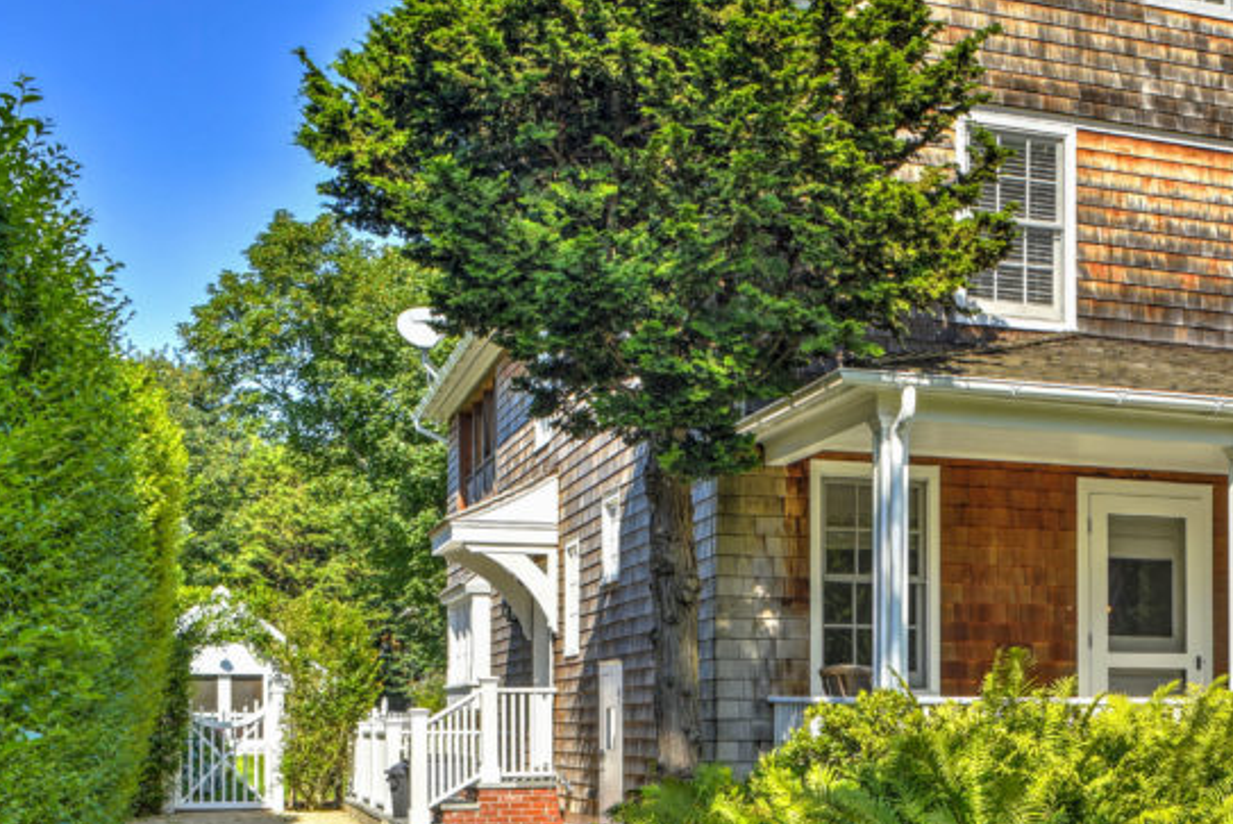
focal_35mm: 66
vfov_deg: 20.6
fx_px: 2262
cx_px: 1079
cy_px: 436
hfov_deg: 29.4
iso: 200
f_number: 2.8
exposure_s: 1/80
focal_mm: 35
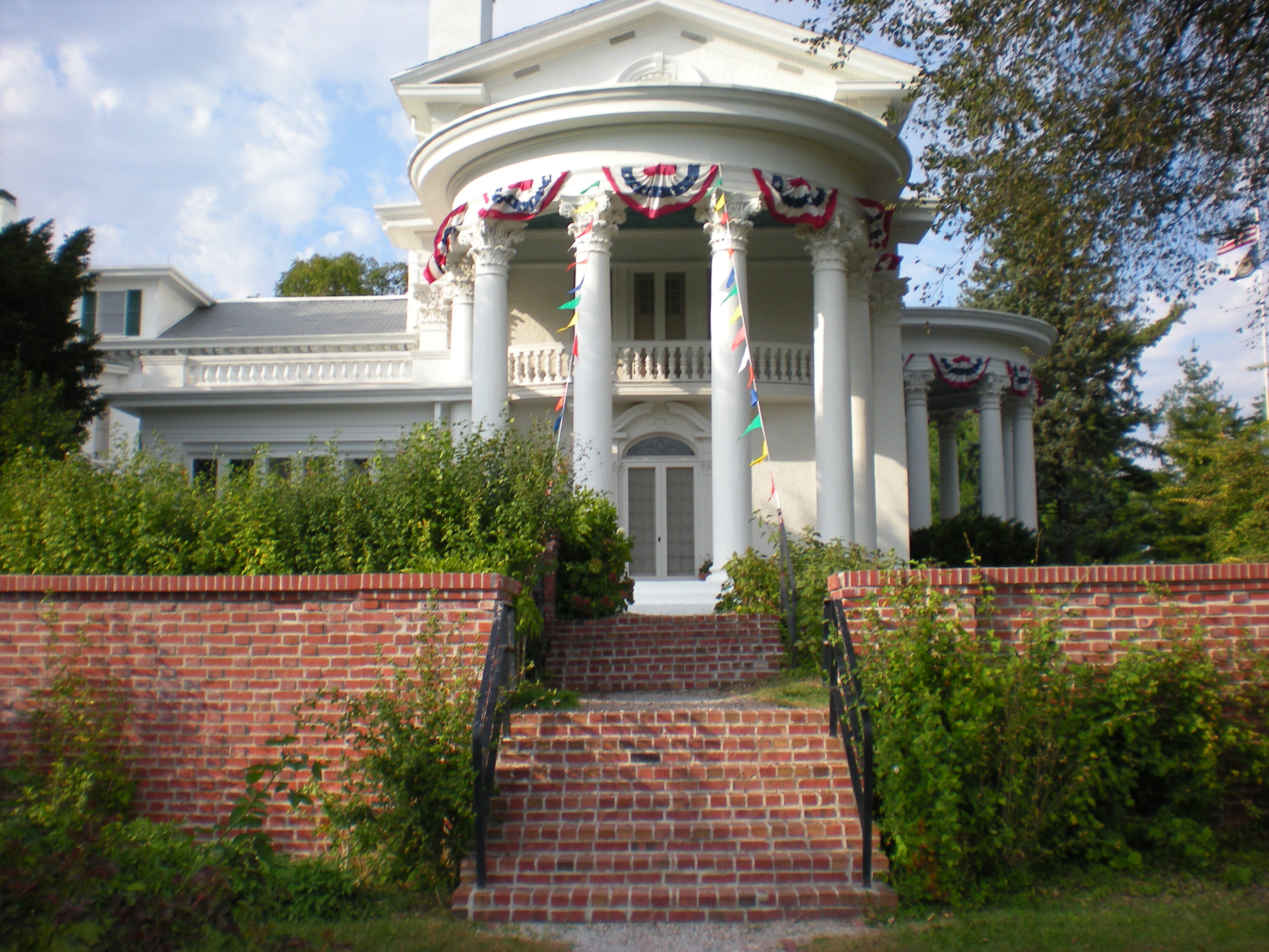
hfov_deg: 49.0
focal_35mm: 38
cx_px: 634
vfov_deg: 37.7
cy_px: 476
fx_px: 1393
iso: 64
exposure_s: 1/218
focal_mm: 6.3
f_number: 4.6
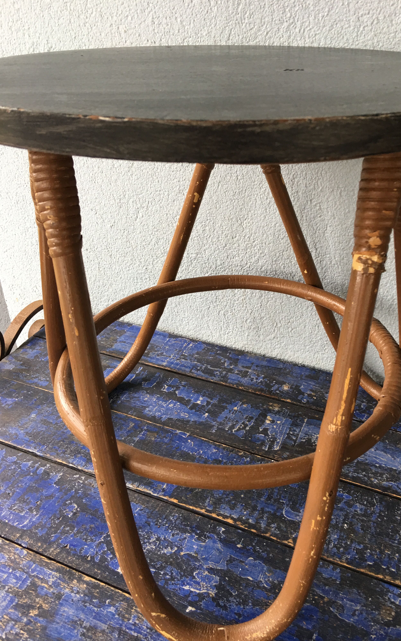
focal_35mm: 31
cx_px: 233
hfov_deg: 40.5
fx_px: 542
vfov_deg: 61.2
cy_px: 322
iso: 32
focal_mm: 4.15
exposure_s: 1/17
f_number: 2.2
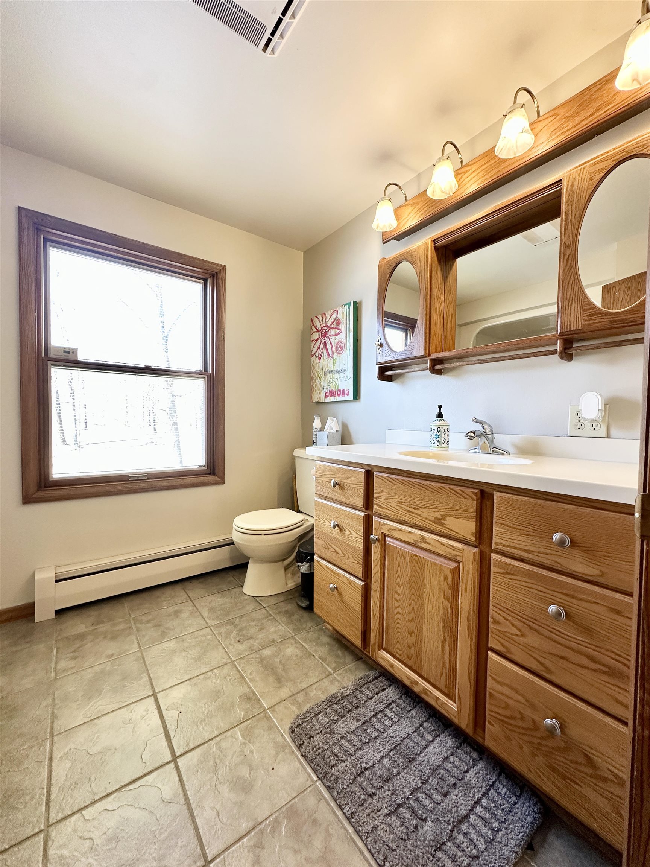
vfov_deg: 102.1
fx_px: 351
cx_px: 325
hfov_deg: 85.7
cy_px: 434
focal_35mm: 14
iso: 160
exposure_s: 1/60
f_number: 2.2
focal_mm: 2.22
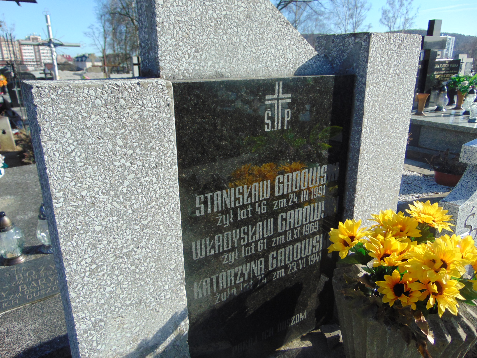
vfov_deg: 54.9
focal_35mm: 25
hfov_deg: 69.4
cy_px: 179
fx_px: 344
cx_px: 238
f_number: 3
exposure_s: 1/800
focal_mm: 4.5
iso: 80
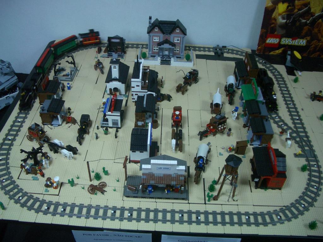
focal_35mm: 35
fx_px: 327
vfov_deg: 40.7
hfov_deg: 52.6
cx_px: 162
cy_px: 121
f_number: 2.6
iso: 100
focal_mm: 5.8
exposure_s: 1/25
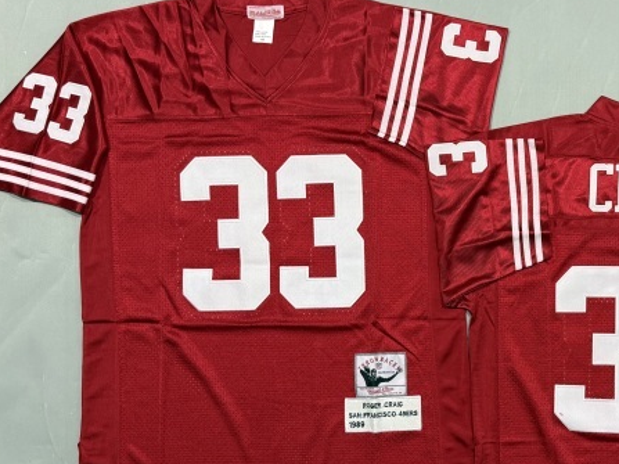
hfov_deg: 42.4
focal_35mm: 43
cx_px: 472
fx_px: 769
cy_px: 262
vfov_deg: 33.5
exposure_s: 1/50
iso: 250
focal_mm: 6.76
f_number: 1.78
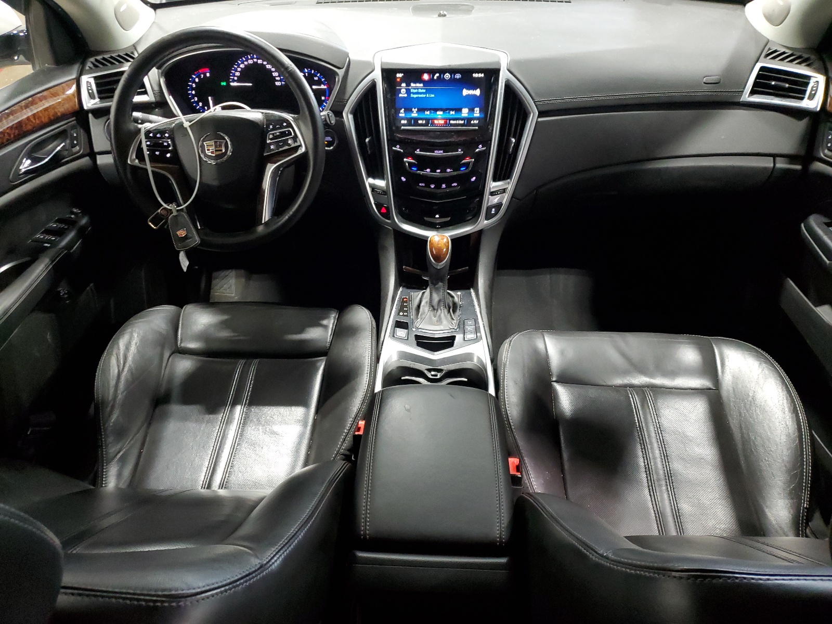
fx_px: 625
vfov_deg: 53.1
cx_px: 416
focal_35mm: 26
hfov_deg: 67.3
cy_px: 312
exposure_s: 1/33
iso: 344
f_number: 1.5
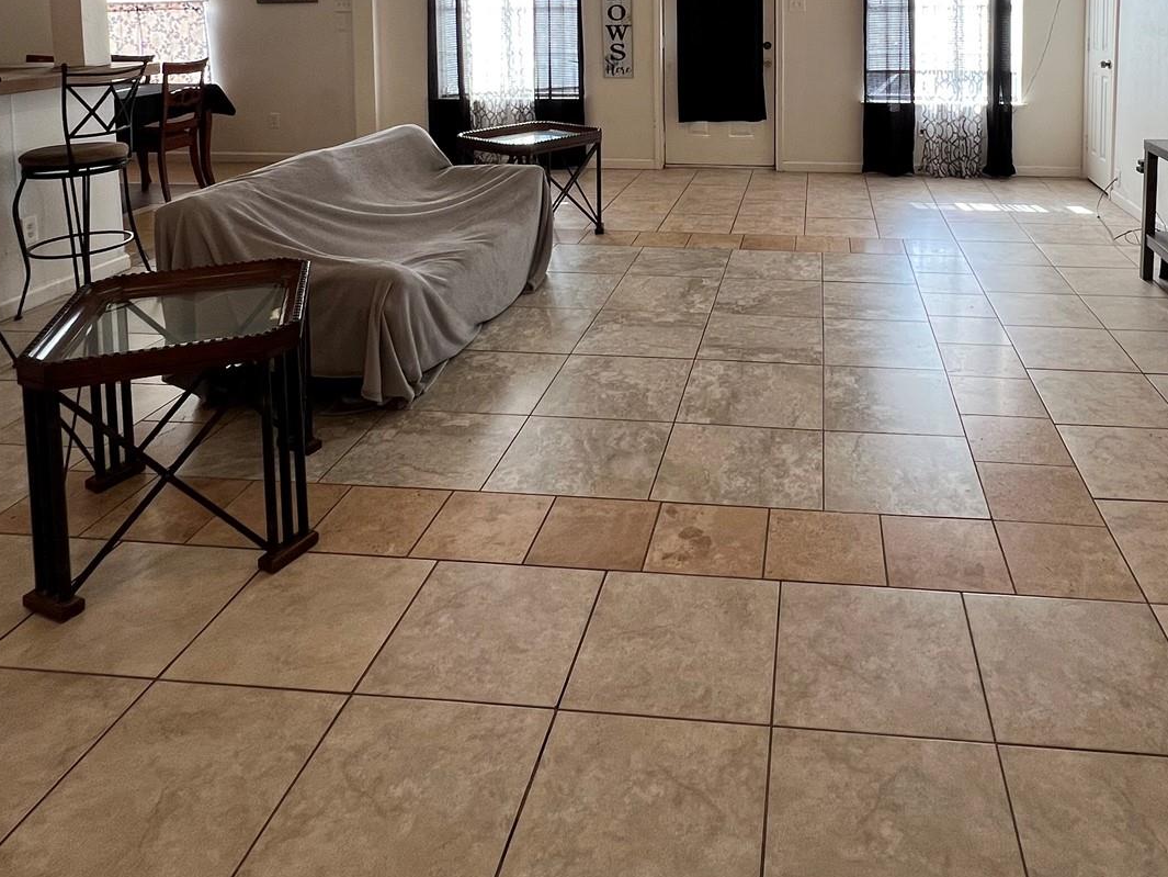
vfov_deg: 48.1
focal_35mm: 25
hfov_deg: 68.2
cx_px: 737
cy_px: 59
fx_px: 844
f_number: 1.8
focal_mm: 1.57
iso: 80
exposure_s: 1/120
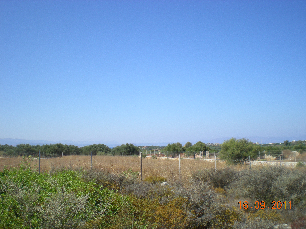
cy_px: 114
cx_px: 153
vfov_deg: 37.7
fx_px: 336
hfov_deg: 49.0
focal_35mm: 38
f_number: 4.6
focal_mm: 6.3
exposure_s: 1/341
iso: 50
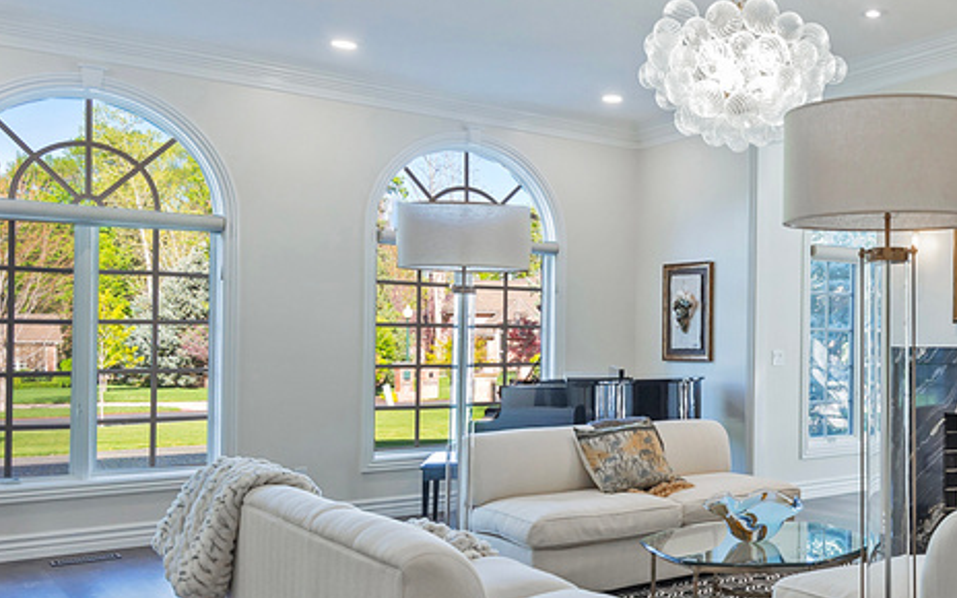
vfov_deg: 35.0
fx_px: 939
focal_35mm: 36
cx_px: 798
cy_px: 393
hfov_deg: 50.0
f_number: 7.1
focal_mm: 16
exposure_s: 1/25
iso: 200
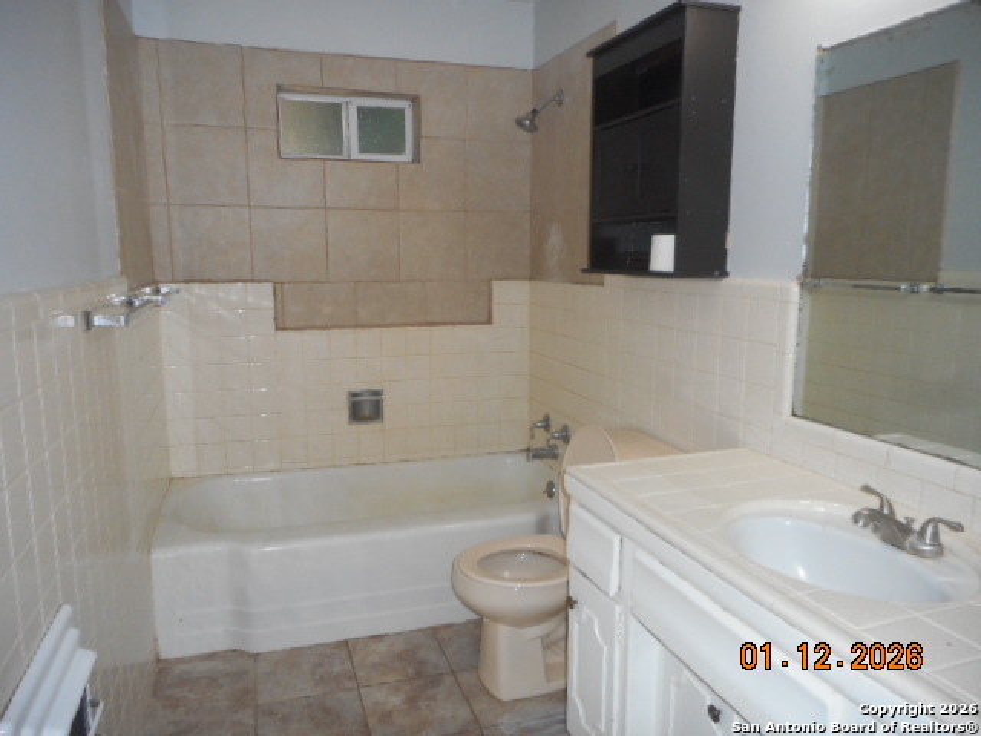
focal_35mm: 25
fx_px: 708
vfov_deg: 54.9
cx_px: 490
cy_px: 368
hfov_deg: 69.4
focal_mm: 4.5
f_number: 3.7
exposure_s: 1/25
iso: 250
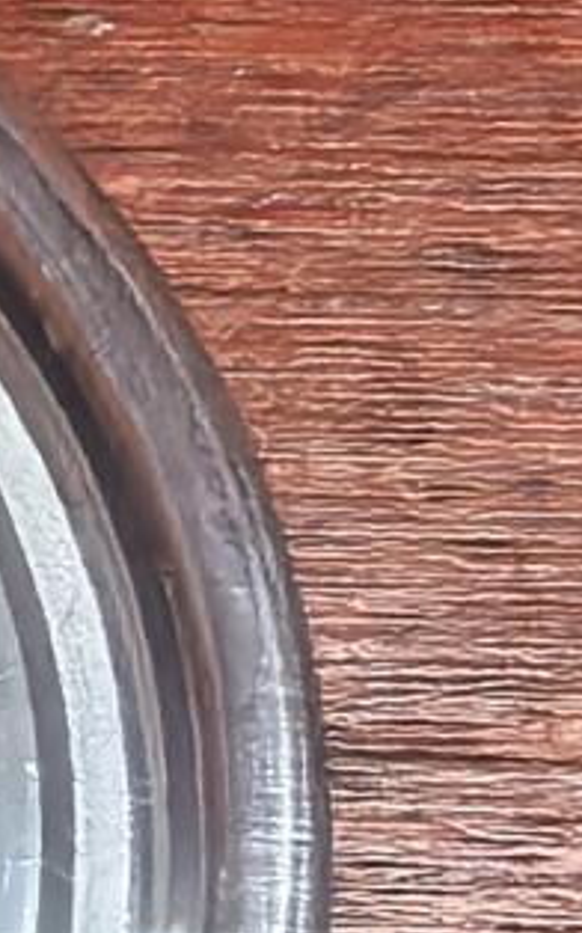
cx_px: -950
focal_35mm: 146
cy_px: 770
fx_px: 3709
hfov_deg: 8.1
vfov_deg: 14.2
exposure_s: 1/33.3
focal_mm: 1.68
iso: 200
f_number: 2.2
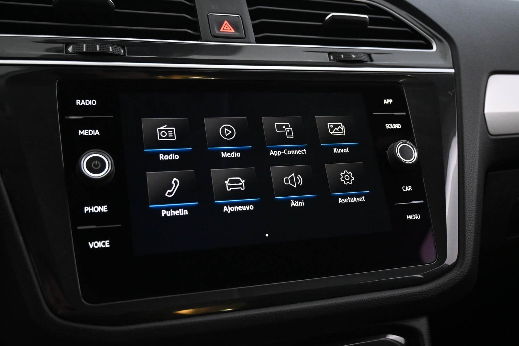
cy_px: 173
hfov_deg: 55.1
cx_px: 260
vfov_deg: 38.4
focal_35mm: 34
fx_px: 497
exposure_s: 1/40
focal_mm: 23
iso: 4500
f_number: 4.2
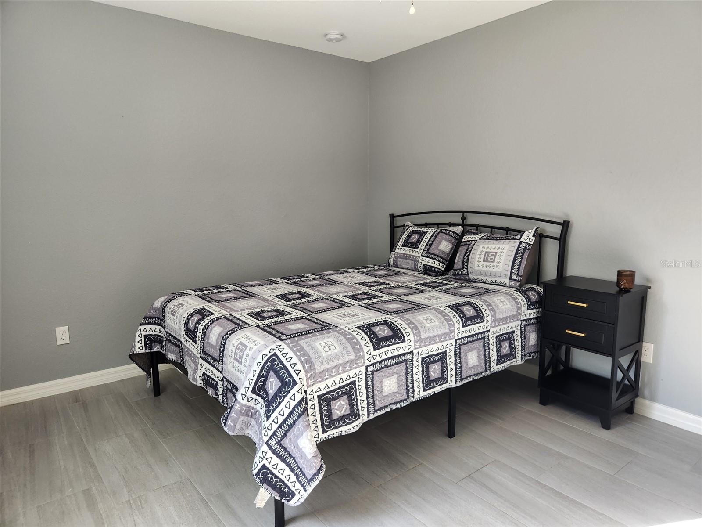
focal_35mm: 23
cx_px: 351
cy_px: 264
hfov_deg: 73.9
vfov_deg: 58.9
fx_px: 466
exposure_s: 1/180
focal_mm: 5.4
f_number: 1.8
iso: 200
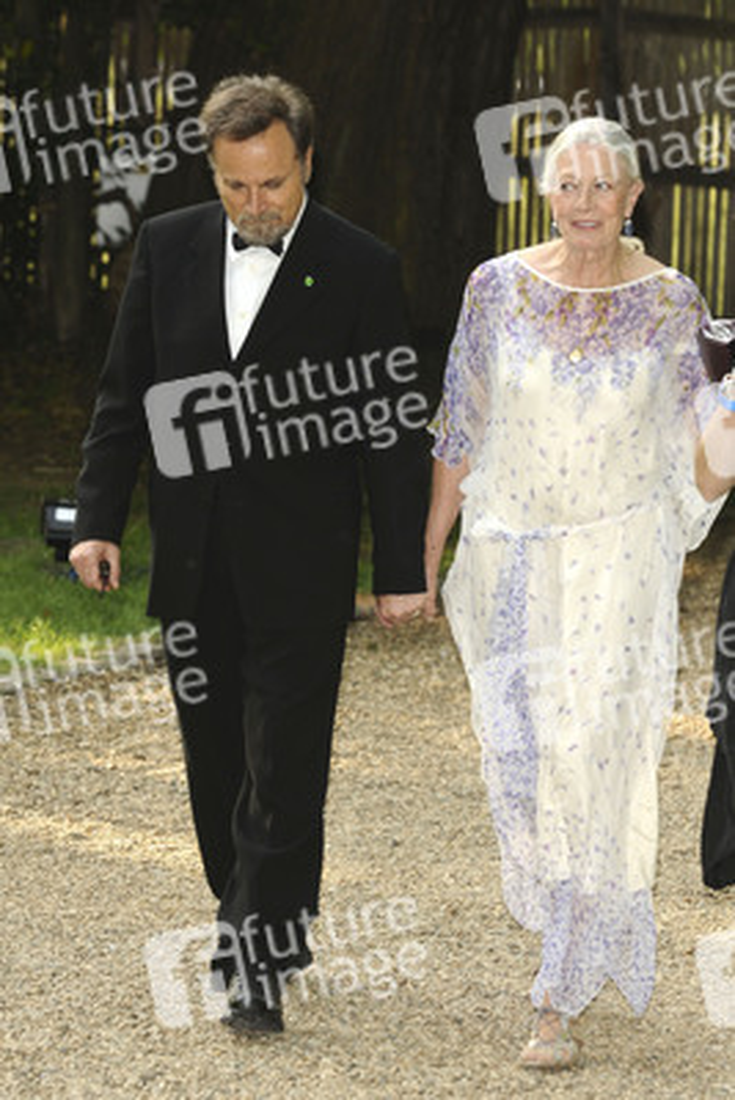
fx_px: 4819
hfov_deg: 8.7
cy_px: 550
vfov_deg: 13.0
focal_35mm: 158
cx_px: 368
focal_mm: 105
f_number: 5
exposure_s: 1/200
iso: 400
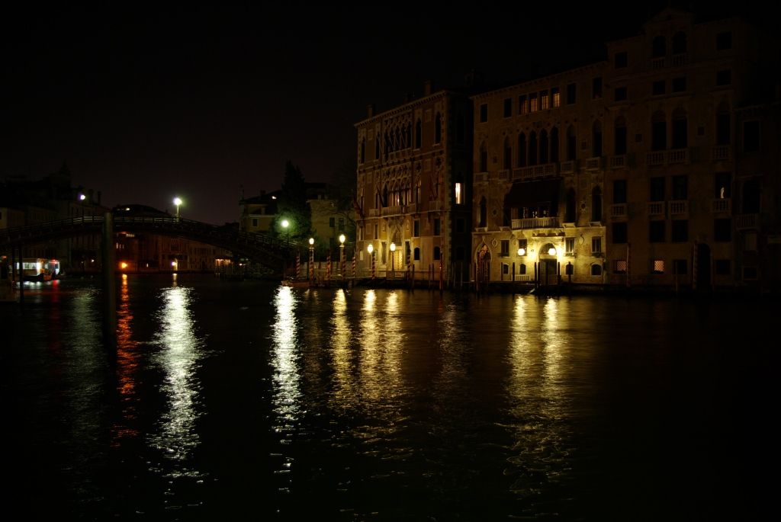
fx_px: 749
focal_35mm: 34
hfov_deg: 55.1
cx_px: 390
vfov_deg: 38.4
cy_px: 261
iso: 200
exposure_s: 2
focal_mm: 23
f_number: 4
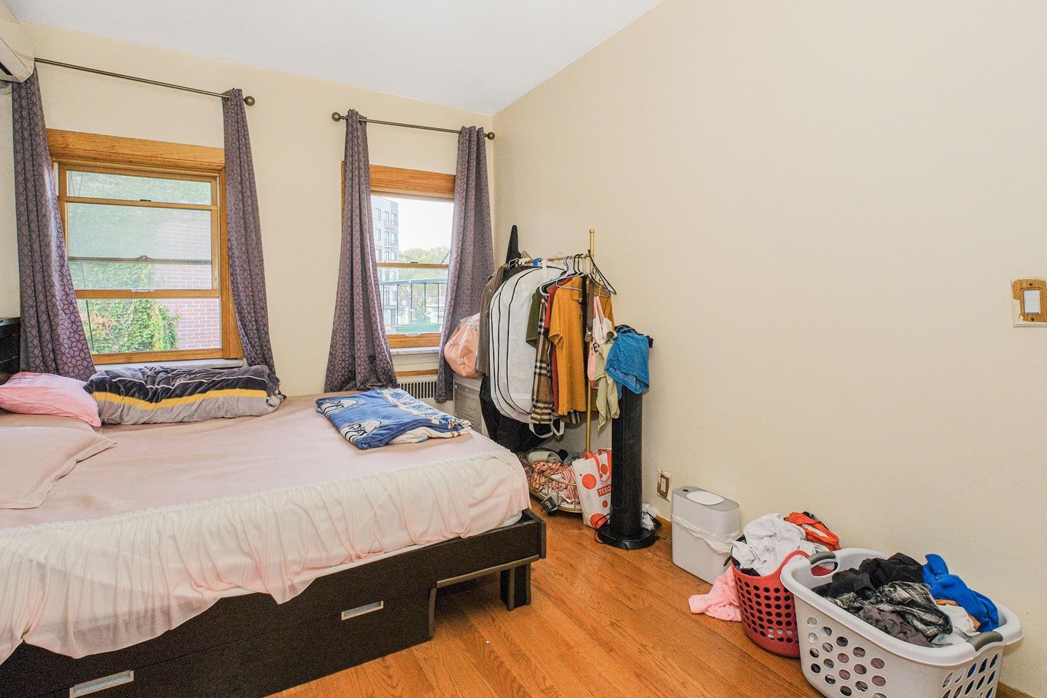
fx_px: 523
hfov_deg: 90.0
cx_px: 506
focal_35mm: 18
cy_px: 306
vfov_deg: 67.1
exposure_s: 1/60
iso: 800
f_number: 8
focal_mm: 10
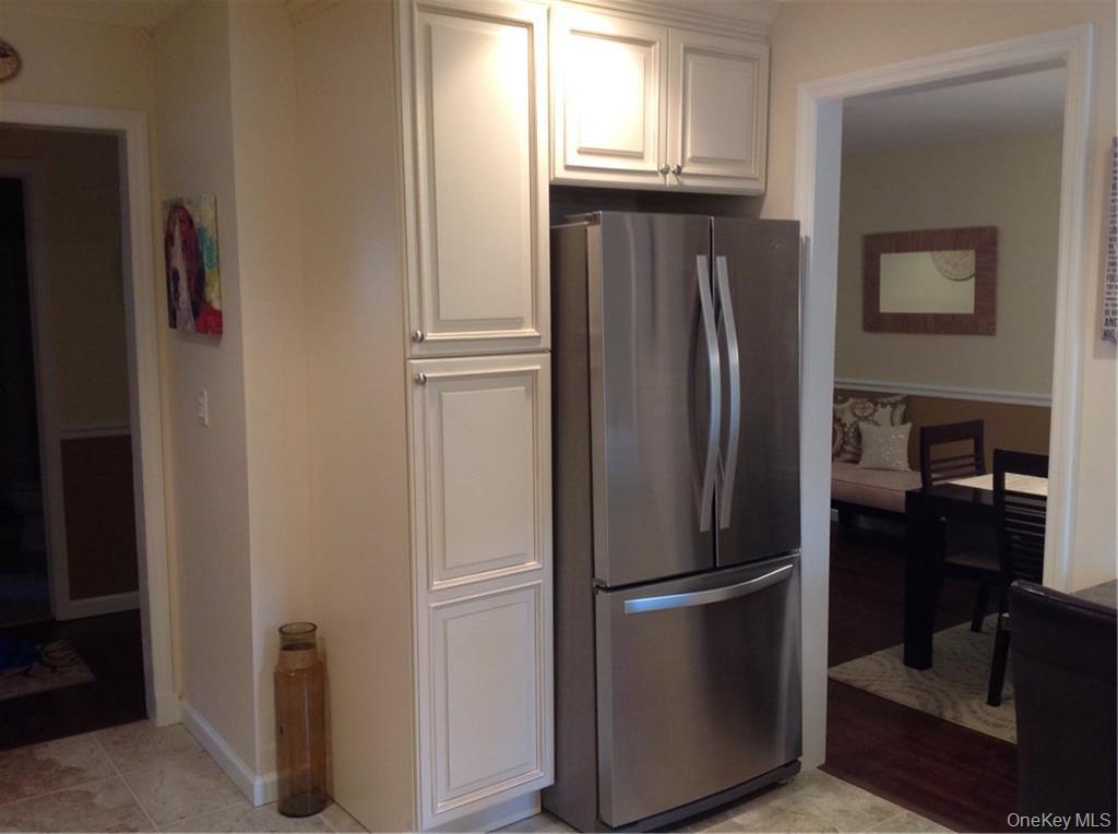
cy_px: 417
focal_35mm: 35
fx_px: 1128
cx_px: 559
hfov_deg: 52.7
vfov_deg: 40.6
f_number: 2.4
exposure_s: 1/15
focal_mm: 4.28
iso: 125
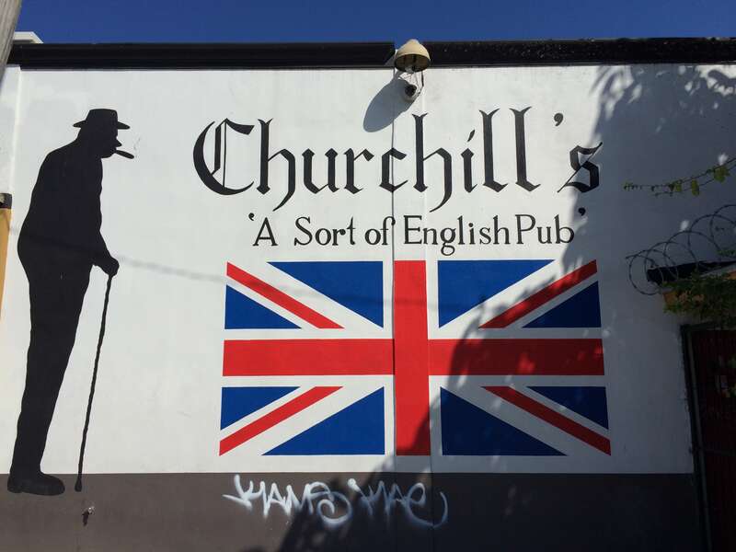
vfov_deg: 48.2
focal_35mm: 29
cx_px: 368
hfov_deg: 61.7
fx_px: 617
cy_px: 276
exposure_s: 1/4566
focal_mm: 4.2
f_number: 2.2
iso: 32
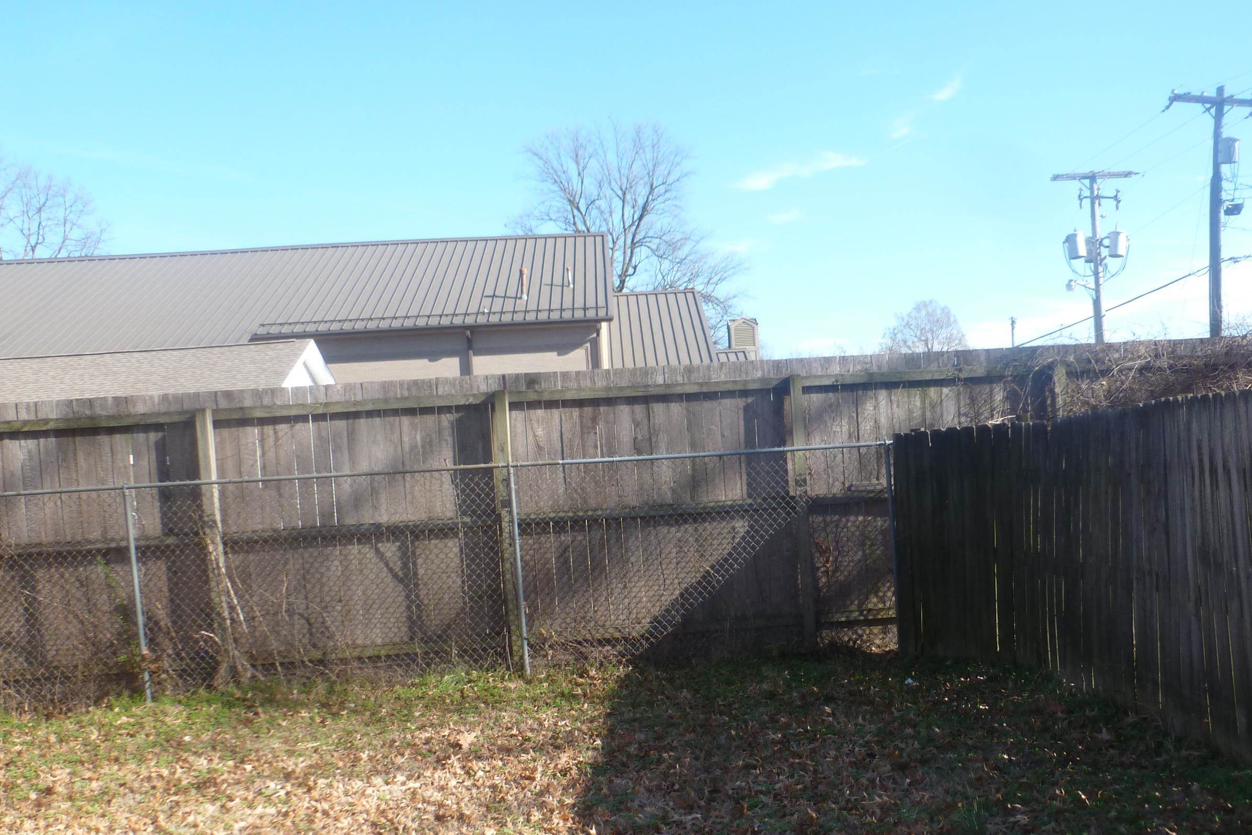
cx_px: 736
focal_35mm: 32
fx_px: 1113
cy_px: 545
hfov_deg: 58.3
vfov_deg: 40.7
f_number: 3.3
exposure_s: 1/400
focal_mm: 4.3
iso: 100
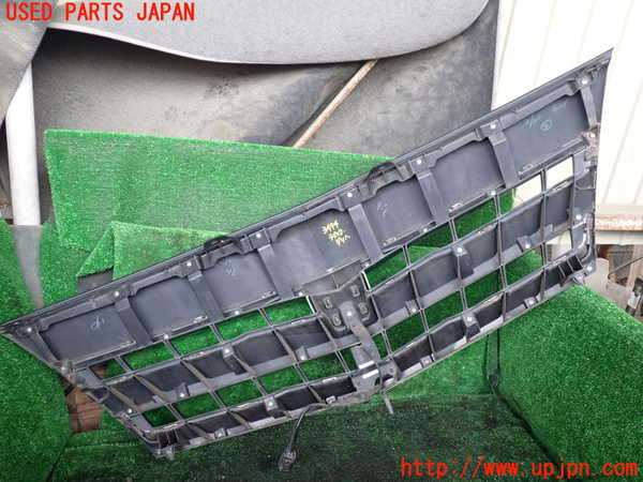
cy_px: 241
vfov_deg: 46.8
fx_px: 557
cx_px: 322
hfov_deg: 60.0
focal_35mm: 30
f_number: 2.3
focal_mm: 5.4
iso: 200
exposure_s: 1/30
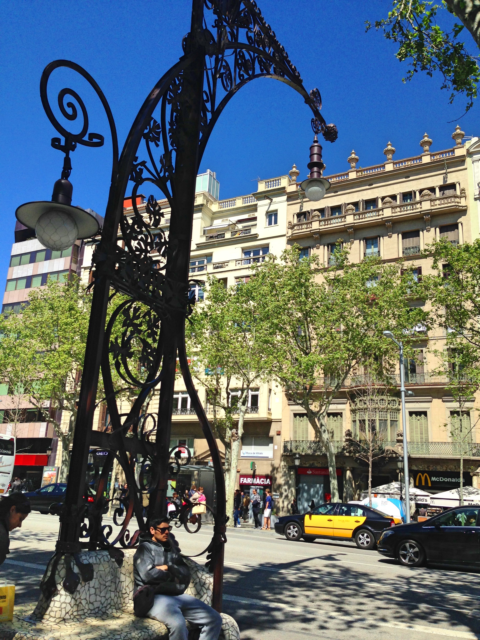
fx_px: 610
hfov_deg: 42.9
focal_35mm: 33
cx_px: 240
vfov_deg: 55.4
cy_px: 320
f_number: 2.4
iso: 50
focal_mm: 4.12
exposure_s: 1/1642
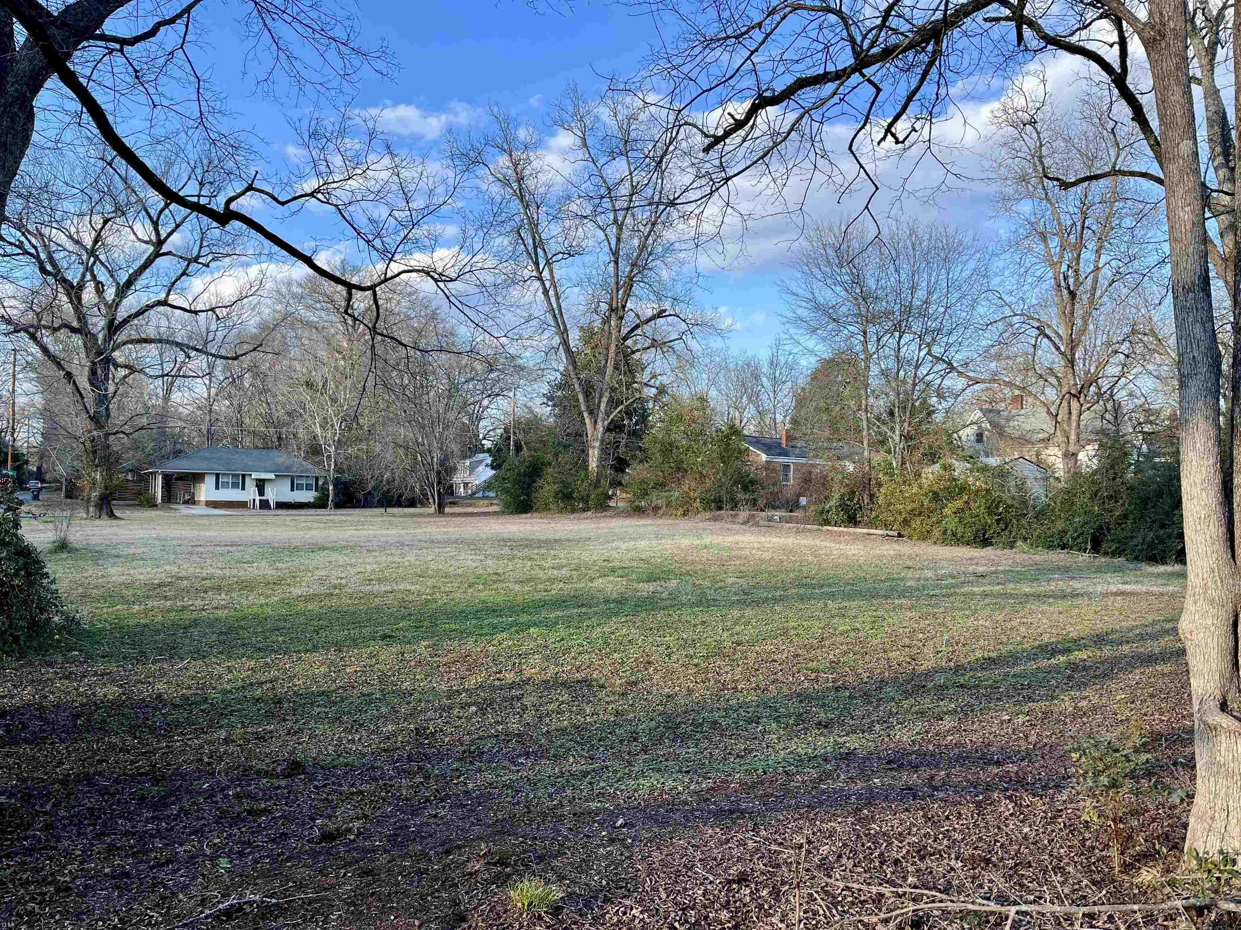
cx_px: 620
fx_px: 932
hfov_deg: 67.3
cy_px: 465
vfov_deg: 53.1
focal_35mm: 26
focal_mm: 5.1
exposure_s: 1/1028
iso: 50
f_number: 1.6
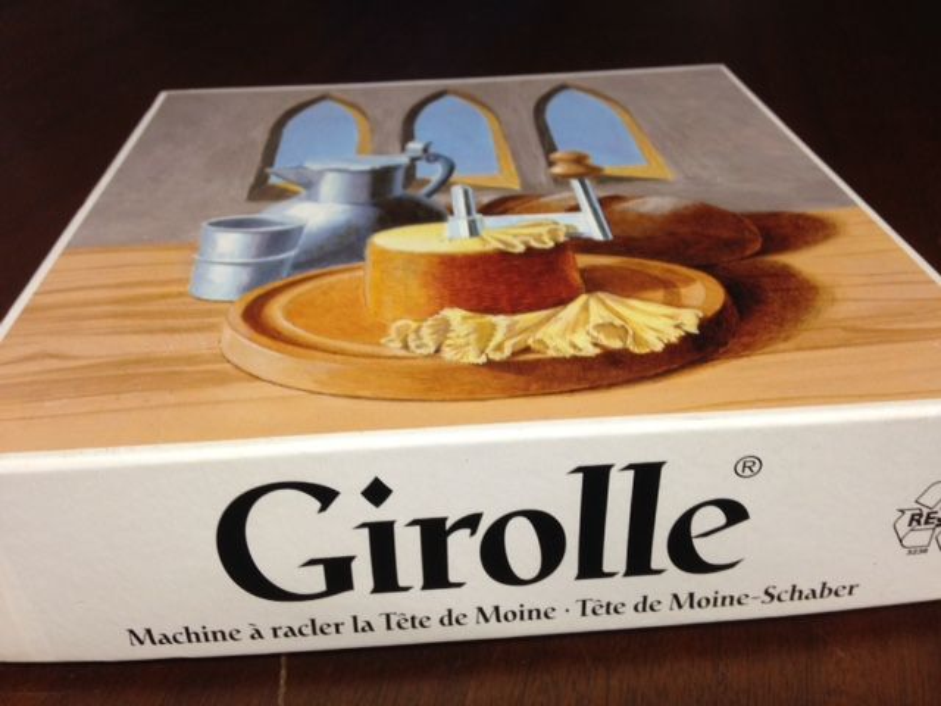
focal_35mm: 33
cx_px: 470
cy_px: 353
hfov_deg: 55.4
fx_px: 897
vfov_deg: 42.9
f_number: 2.4
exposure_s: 1/20
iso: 125
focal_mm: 4.12
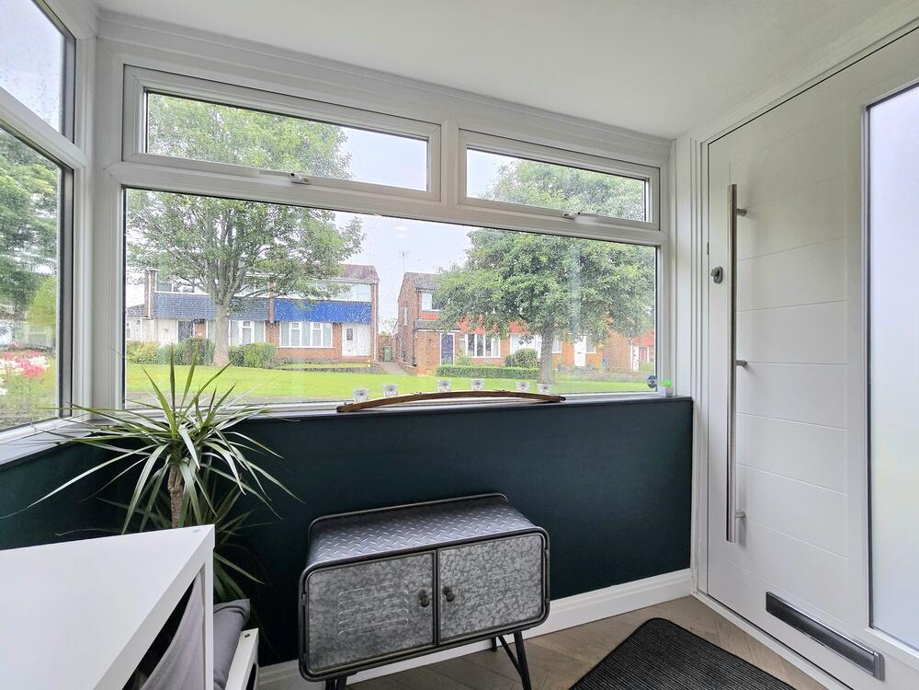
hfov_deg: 106.2
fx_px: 345
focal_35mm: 13
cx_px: 460
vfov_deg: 89.9
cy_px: 345
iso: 50
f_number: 2.2
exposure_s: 1/101
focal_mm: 2.2
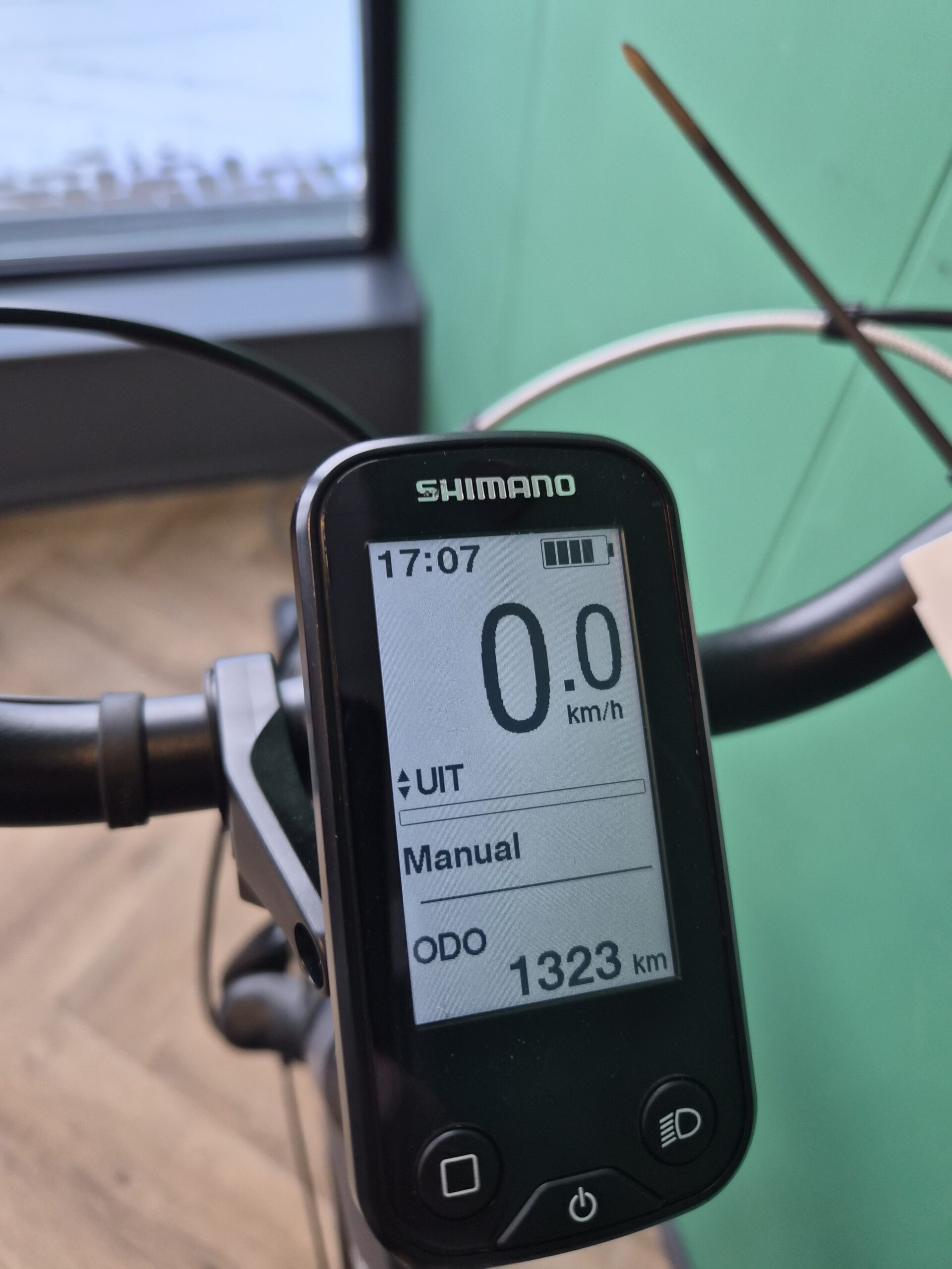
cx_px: 476
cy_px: 634
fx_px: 843
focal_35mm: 23
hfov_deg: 58.9
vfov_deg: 73.9
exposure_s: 1/100
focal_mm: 5.4
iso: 250
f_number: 1.8
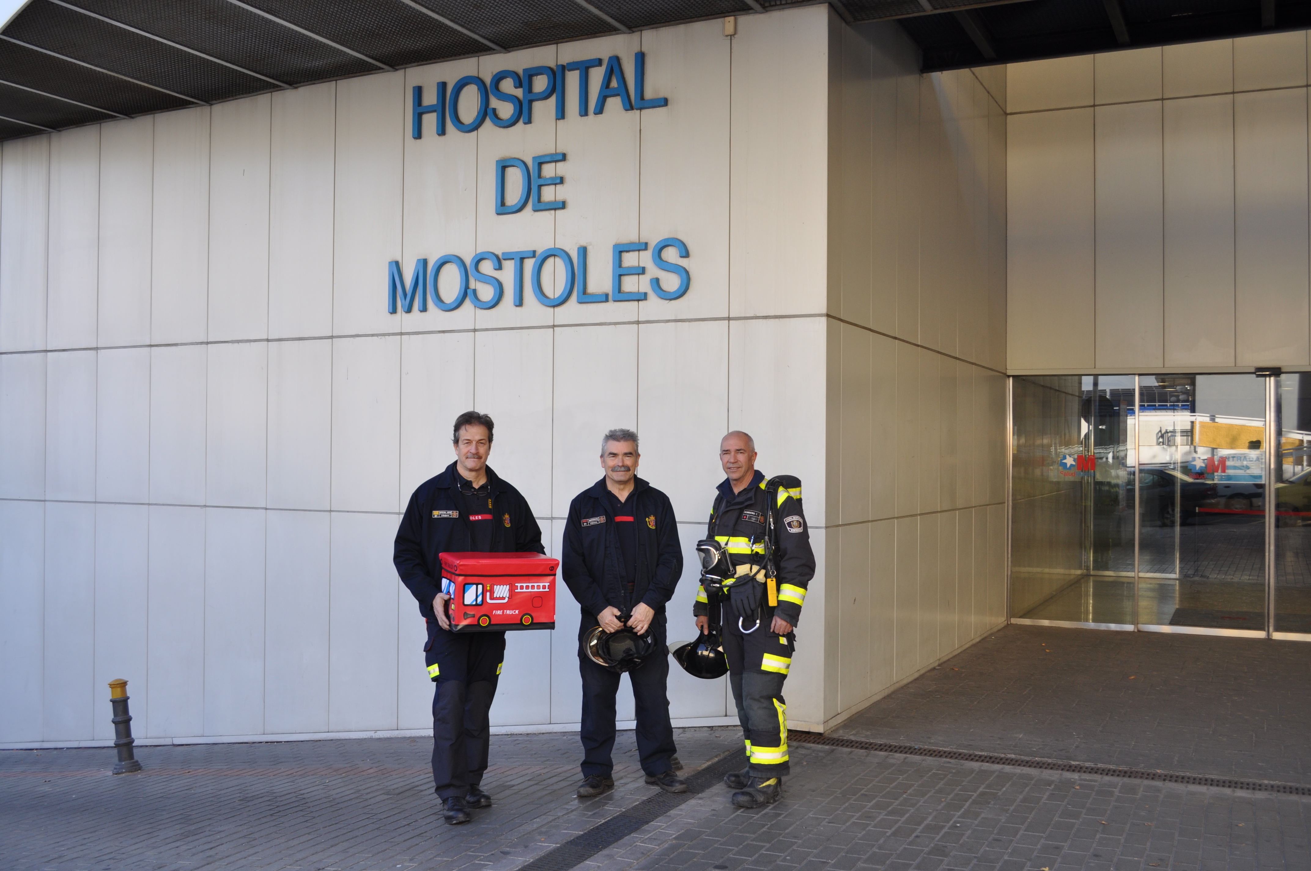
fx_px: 1200
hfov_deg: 57.3
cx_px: 656
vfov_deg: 39.9
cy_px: 436
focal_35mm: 33
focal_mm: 22
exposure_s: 1/125
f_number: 5.6
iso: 220
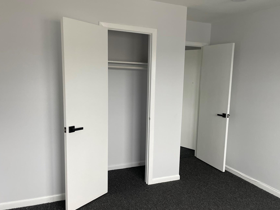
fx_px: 251
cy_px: 114
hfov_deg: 58.0
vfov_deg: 45.4
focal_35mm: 31
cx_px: 163
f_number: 1.6
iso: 100
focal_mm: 4.2
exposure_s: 1/121
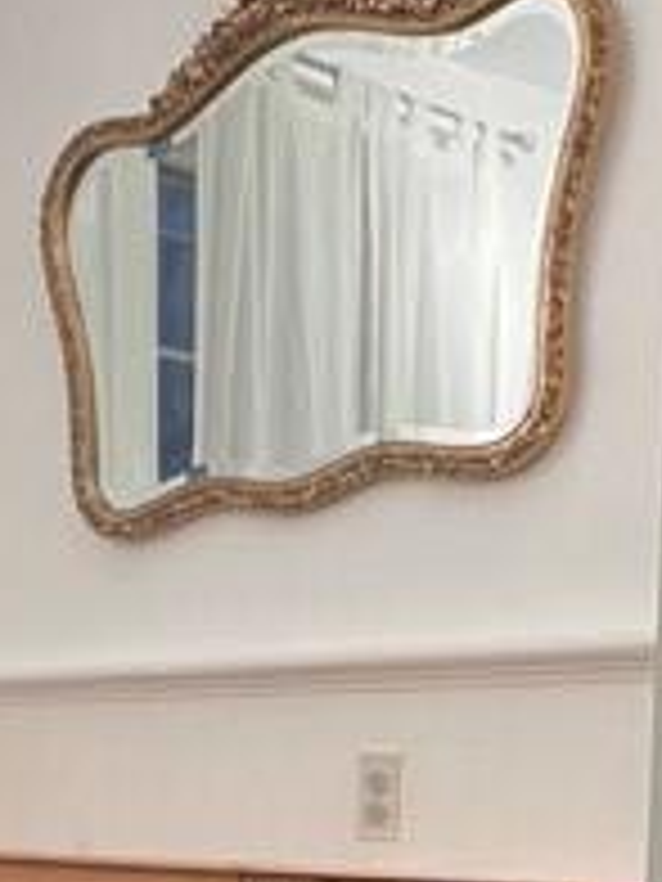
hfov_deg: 21.6
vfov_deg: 26.5
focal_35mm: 68
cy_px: 950
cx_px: 239
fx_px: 1734
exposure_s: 1/60
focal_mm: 1.57
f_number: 1.8
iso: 160
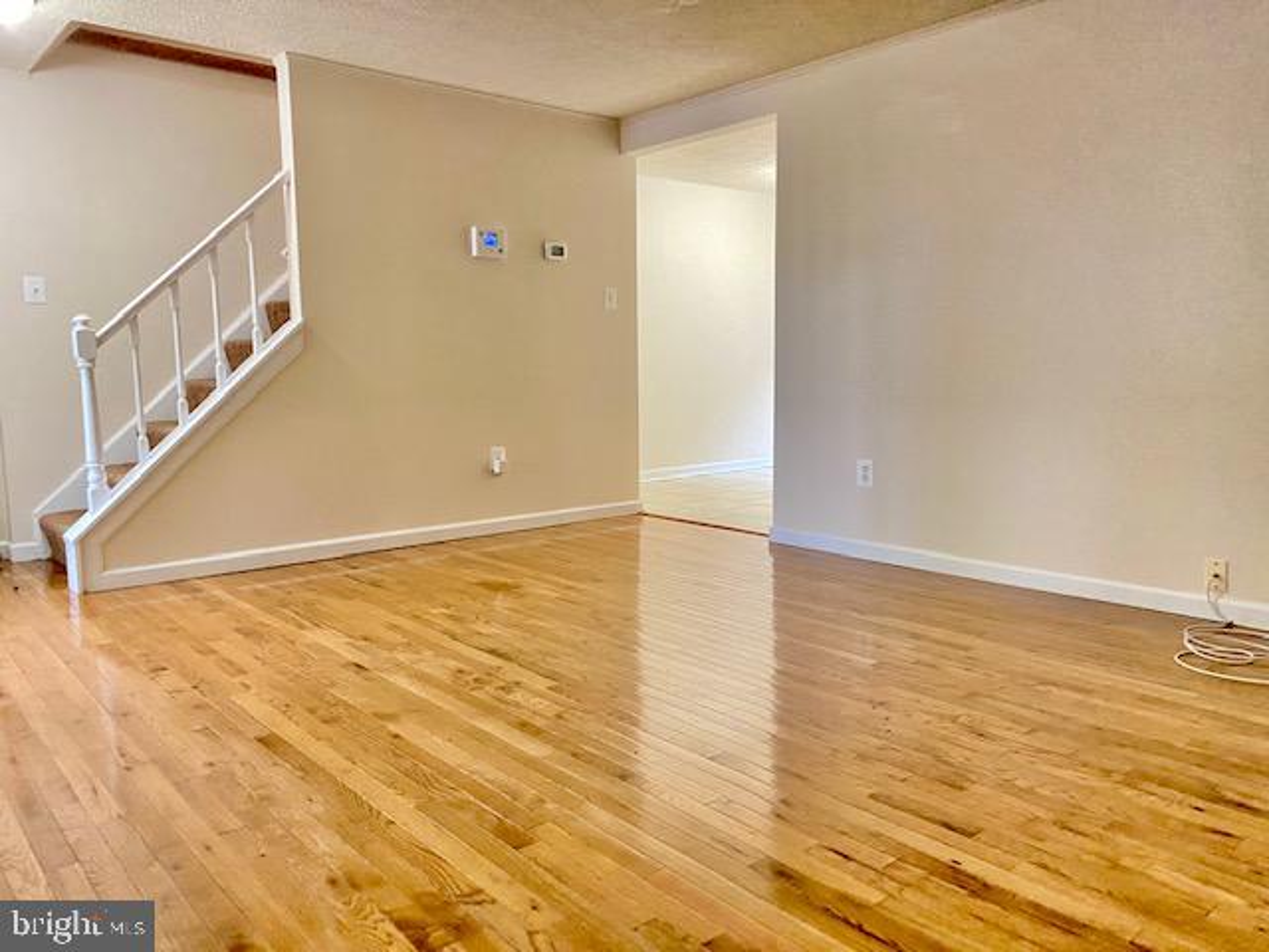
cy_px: 476
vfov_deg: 53.1
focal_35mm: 26
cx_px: 634
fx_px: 953
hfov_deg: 67.3
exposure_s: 1/30
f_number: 1.8
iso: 500
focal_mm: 4.25
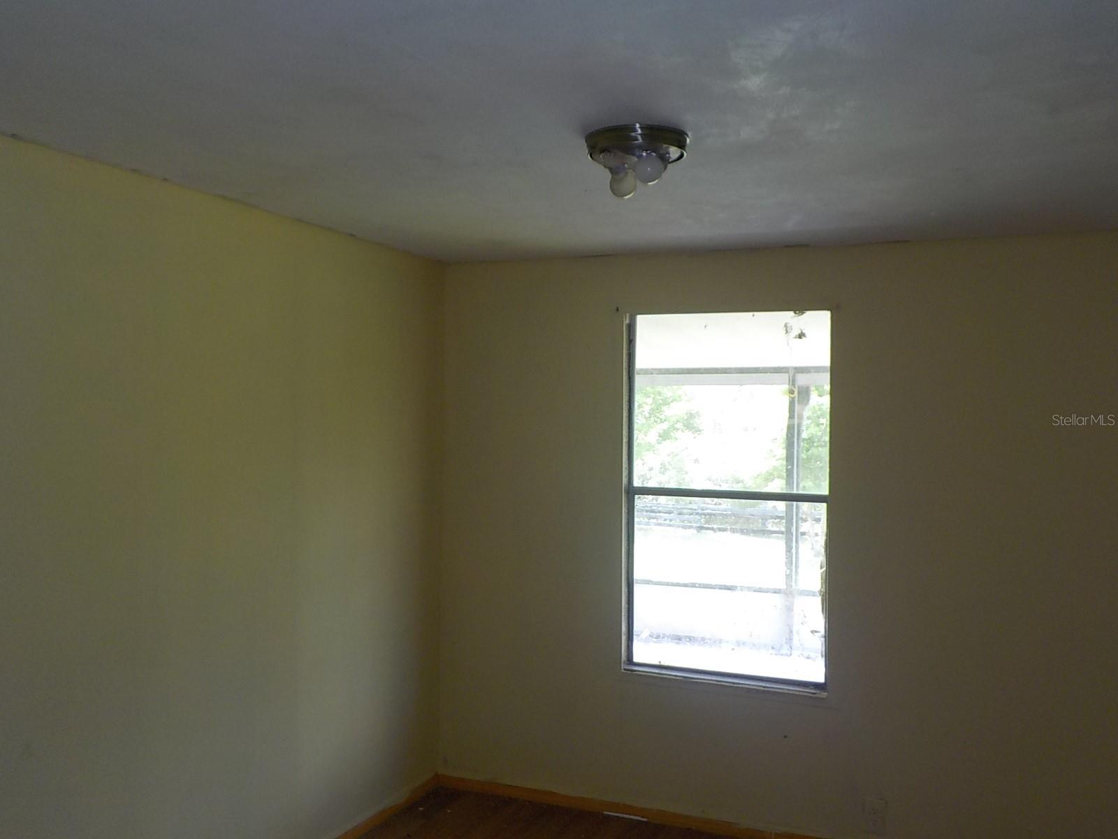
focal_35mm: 30
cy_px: 420
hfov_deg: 60.0
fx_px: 969
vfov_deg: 46.8
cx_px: 559
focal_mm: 4.1
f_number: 3.3
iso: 125
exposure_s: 1/60
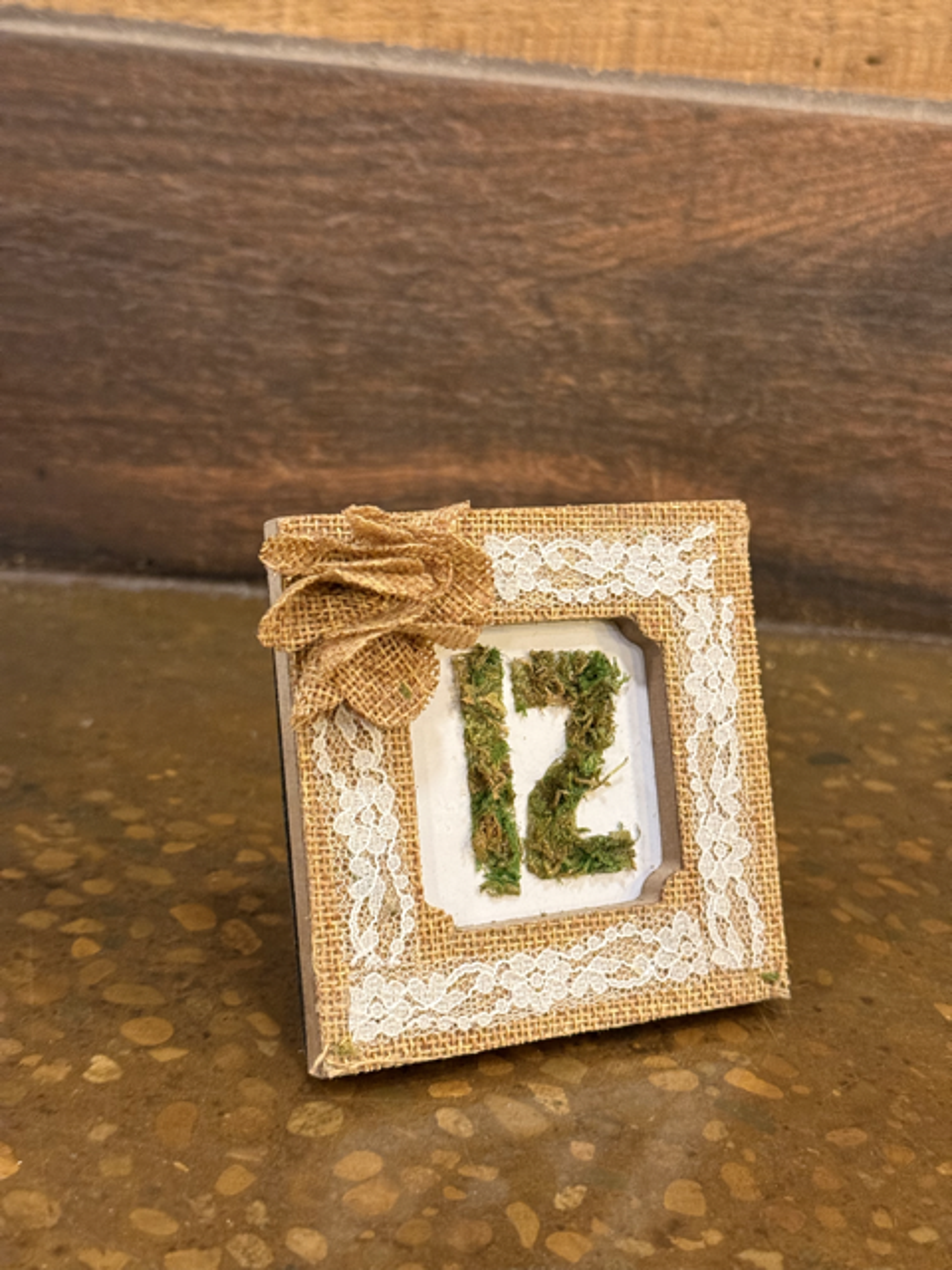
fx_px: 1760
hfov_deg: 30.3
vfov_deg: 39.7
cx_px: 476
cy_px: 635
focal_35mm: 48
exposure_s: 1/40
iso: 400
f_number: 1.78
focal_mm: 6.76
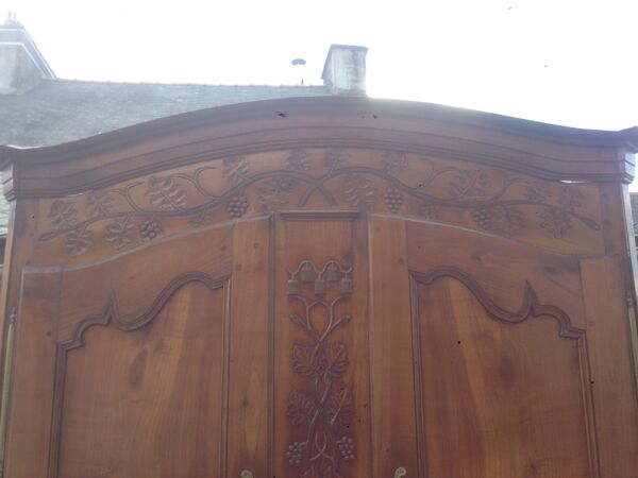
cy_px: 239
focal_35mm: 33
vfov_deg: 42.9
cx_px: 319
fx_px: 608
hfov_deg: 55.4
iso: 50
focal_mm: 4.12
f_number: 2.4
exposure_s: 1/231
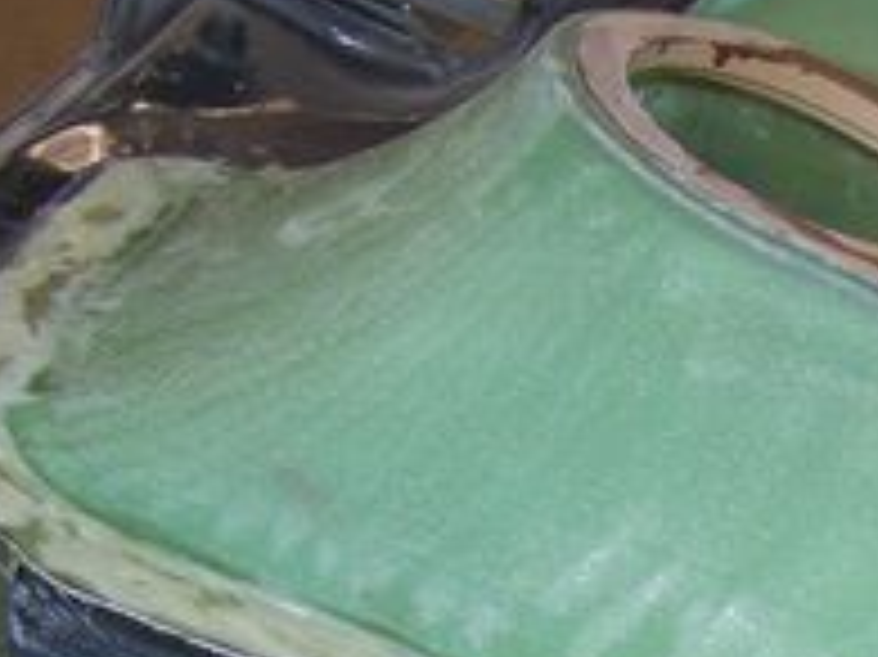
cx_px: 1274
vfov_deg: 11.5
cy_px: 864
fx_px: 3169
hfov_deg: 14.8
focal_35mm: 125
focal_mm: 6.3
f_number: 2.8
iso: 80
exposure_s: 1/60
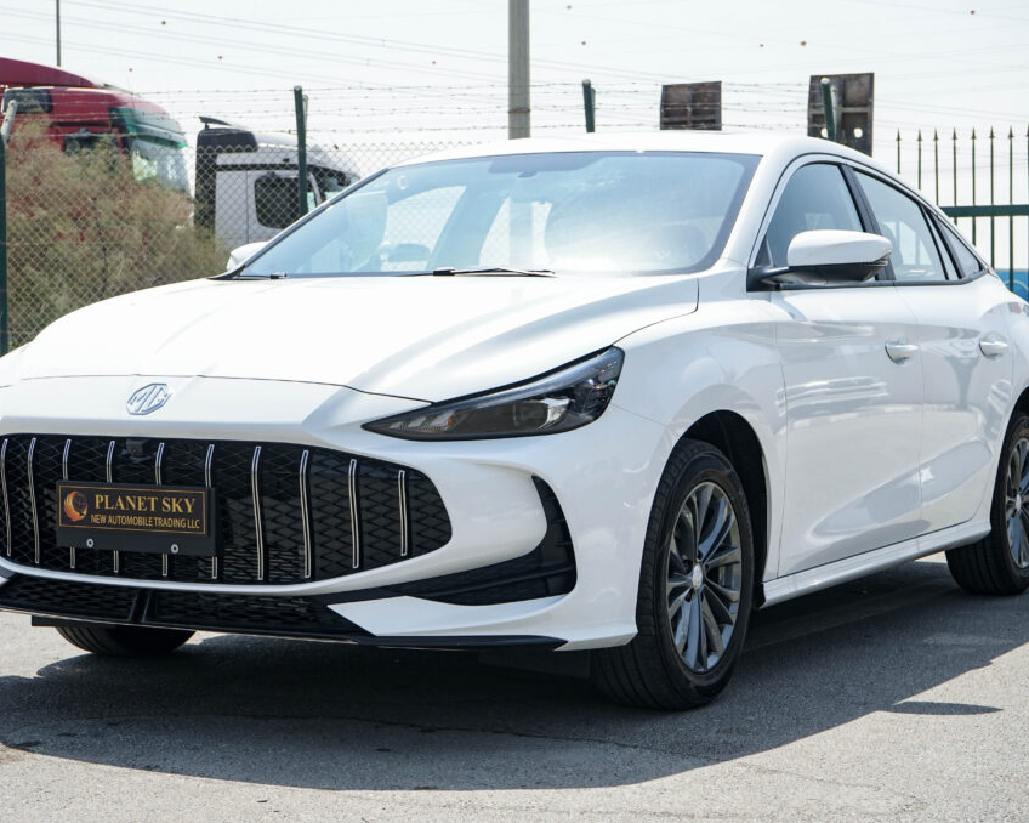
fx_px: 2070
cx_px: 487
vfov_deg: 22.5
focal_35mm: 68
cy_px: 410
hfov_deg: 27.9
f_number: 10
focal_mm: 60
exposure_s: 1/500
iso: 400
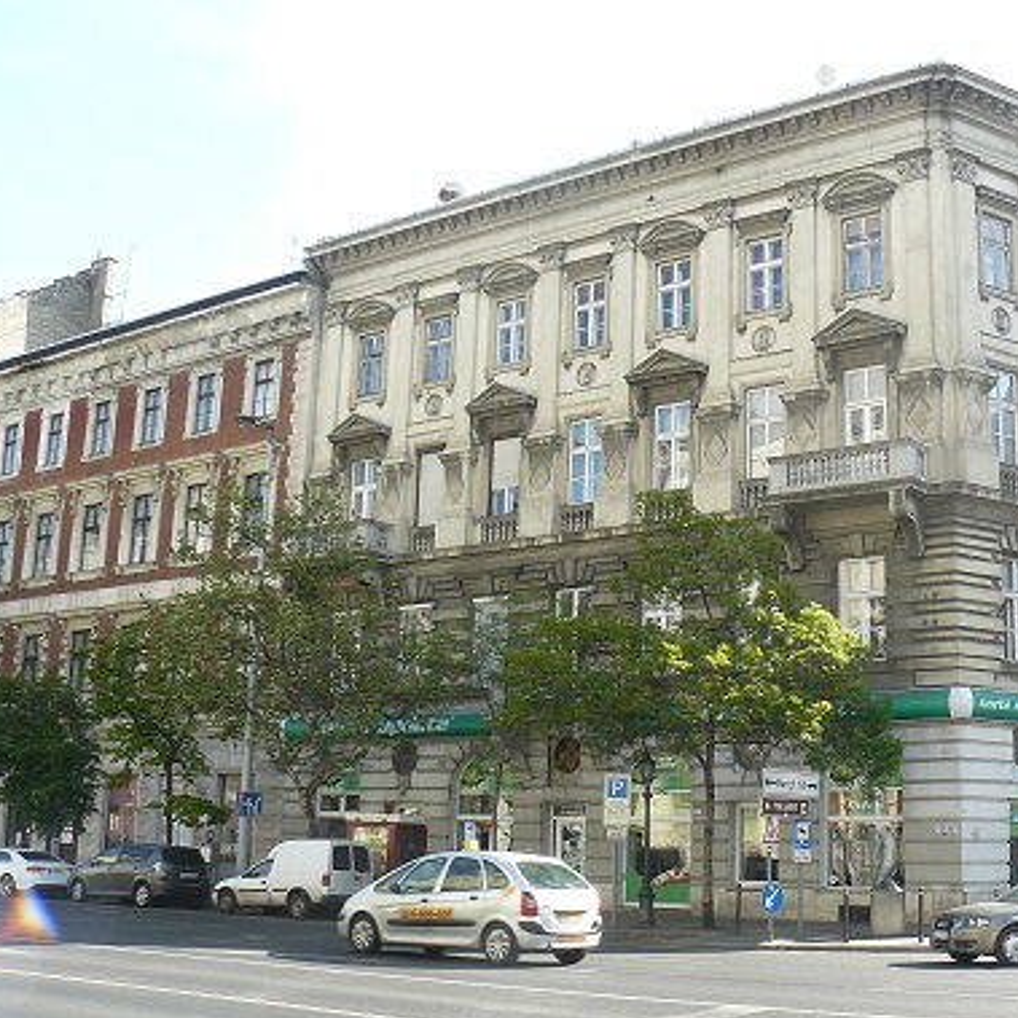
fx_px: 1431
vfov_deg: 39.2
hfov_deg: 38.8
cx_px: 669
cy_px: 513
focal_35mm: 43
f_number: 4
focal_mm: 6
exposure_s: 1/200
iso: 100
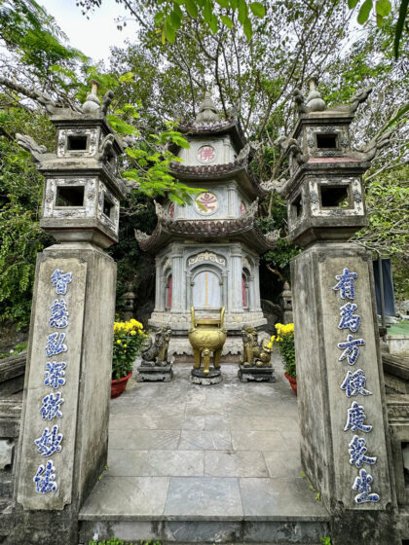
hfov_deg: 85.7
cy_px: 272
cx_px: 204
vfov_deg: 102.1
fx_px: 221
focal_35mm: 14
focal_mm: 2.22
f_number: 2.2
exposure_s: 1/178
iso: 40
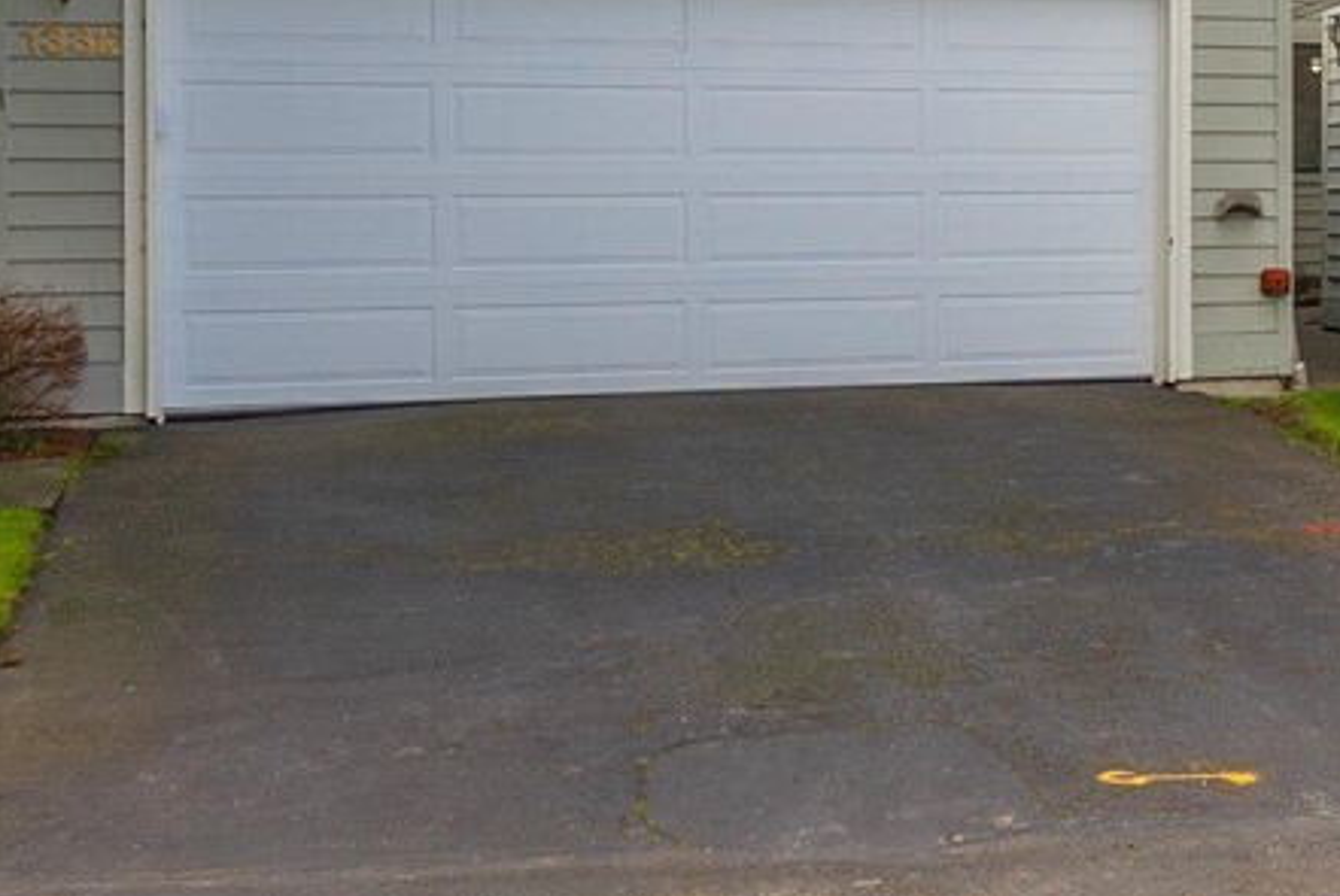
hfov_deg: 25.3
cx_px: 1545
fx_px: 2720
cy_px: 255
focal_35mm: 73
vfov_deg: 18.6
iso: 80
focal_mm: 19
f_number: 7.1
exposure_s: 1/60
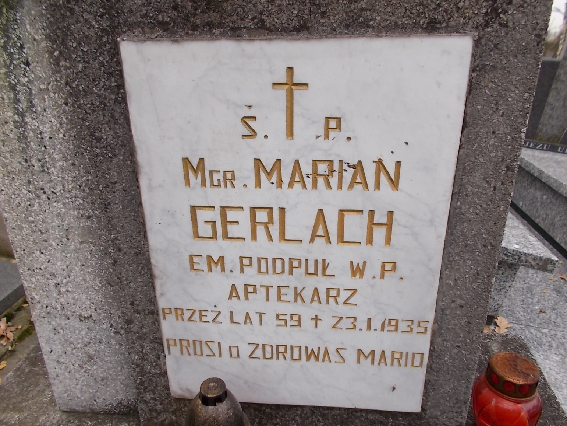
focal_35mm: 27
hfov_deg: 65.3
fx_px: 442
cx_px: 280
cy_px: 213
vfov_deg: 51.4
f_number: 3.2
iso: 80
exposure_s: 1/200
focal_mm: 4.6
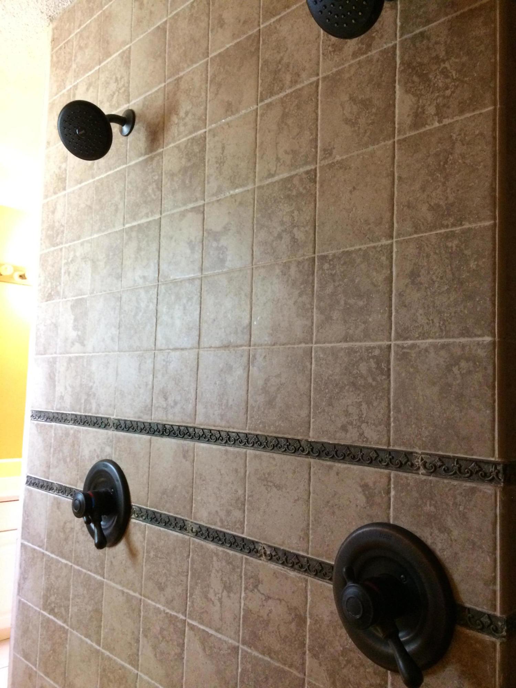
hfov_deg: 48.2
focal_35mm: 29
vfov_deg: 61.7
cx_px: 258
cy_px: 344
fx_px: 576
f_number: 2.2
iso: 320
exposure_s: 1/24
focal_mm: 4.15
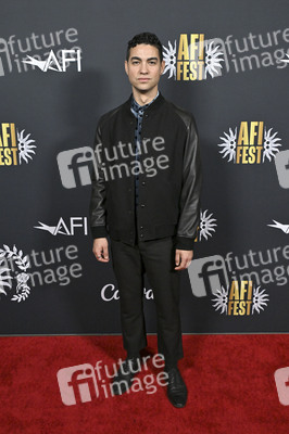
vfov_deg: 54.5
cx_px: 144
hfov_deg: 37.8
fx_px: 422
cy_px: 217
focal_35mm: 35
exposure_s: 1/320
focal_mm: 35
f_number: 6.3
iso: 2500
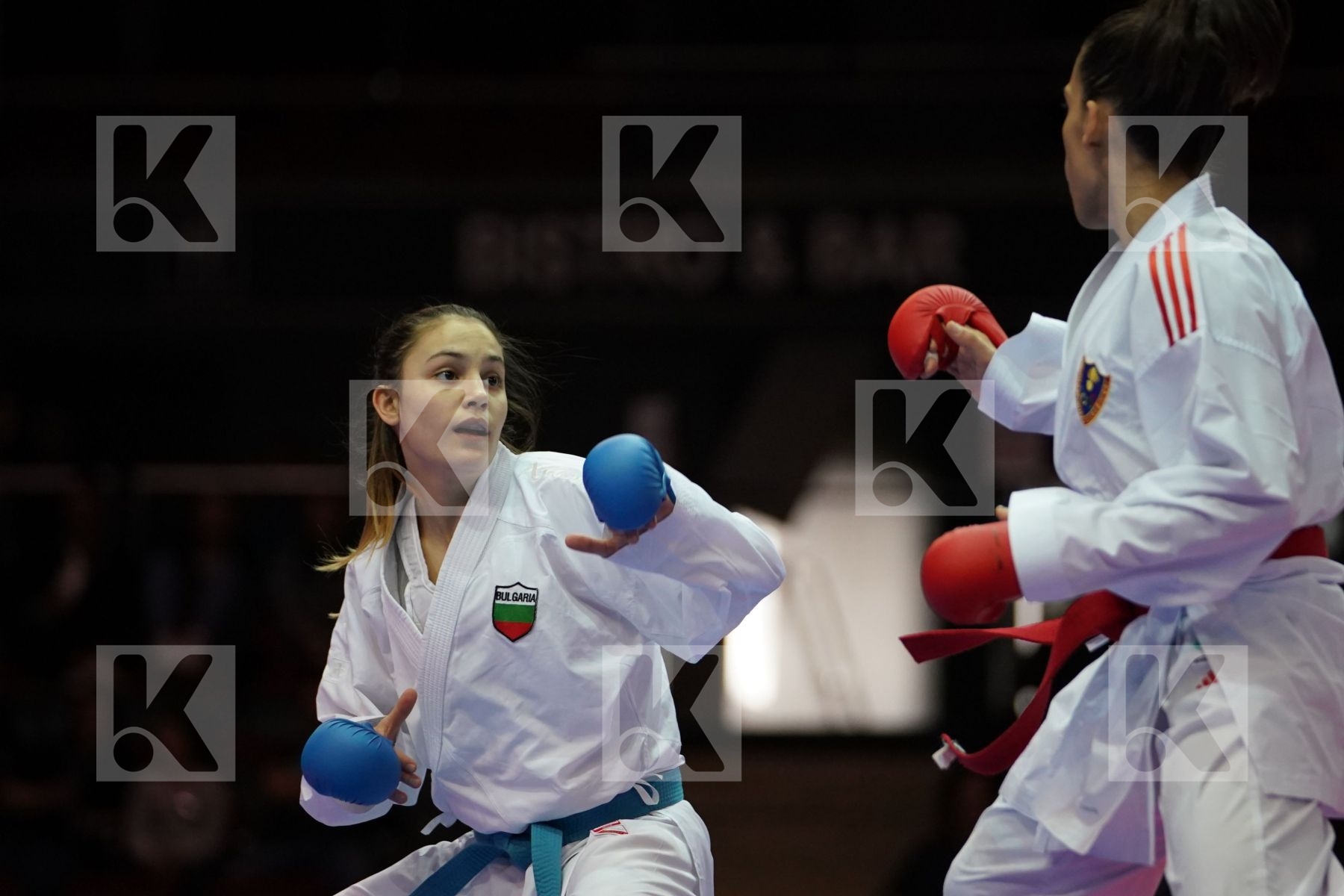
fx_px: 8997
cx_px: 672
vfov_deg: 5.7
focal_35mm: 241
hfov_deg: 8.5
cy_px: 448
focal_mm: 161
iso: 2000
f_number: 2.8
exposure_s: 1/1000
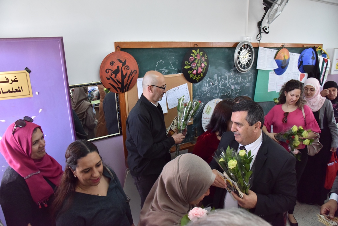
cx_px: 169
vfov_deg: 53.1
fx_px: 225
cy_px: 113
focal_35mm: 24
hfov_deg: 73.7
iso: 2500
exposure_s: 1/200
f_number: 8
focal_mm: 24
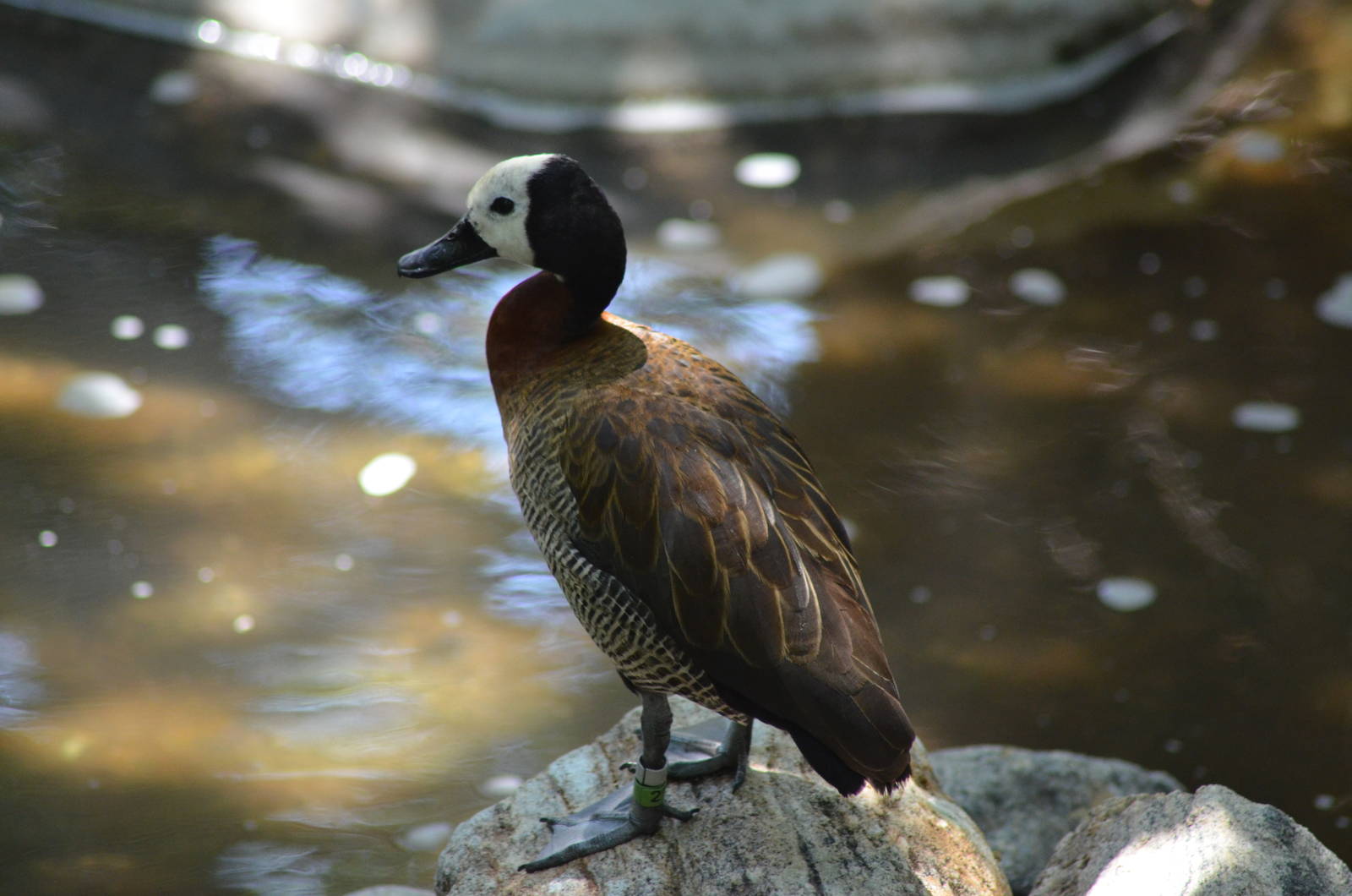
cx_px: 676
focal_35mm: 292
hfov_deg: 7.1
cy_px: 448
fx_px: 10963
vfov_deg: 4.7
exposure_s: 1/500
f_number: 4.8
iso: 1400
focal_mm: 195
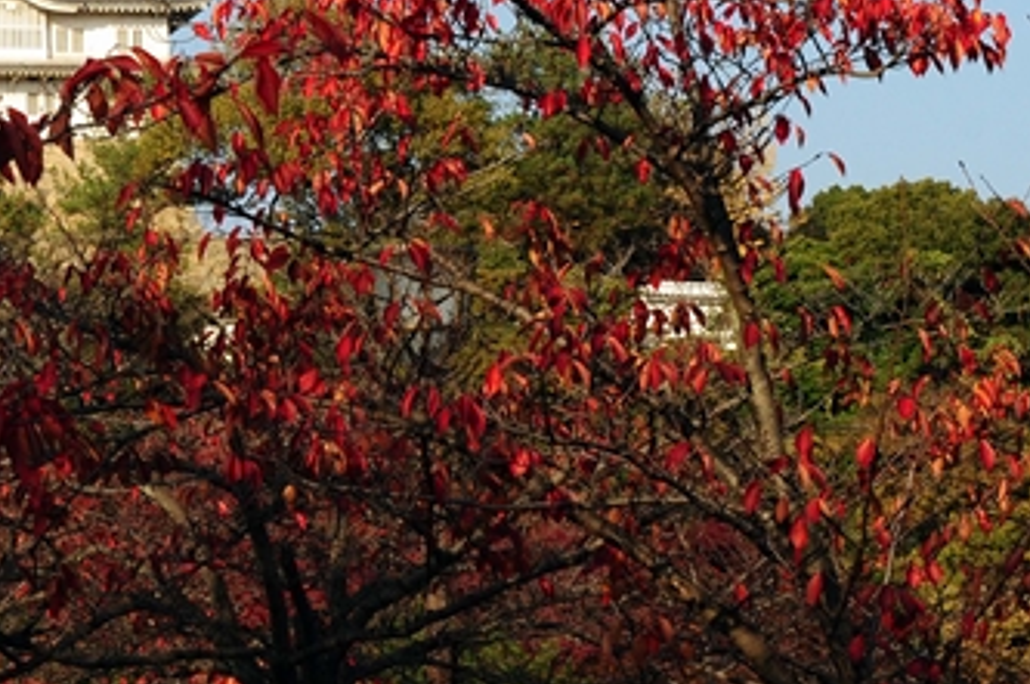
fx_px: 27769
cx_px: -114
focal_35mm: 972
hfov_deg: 2.1
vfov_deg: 1.4
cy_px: -11
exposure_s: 1/400
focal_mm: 270
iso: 400
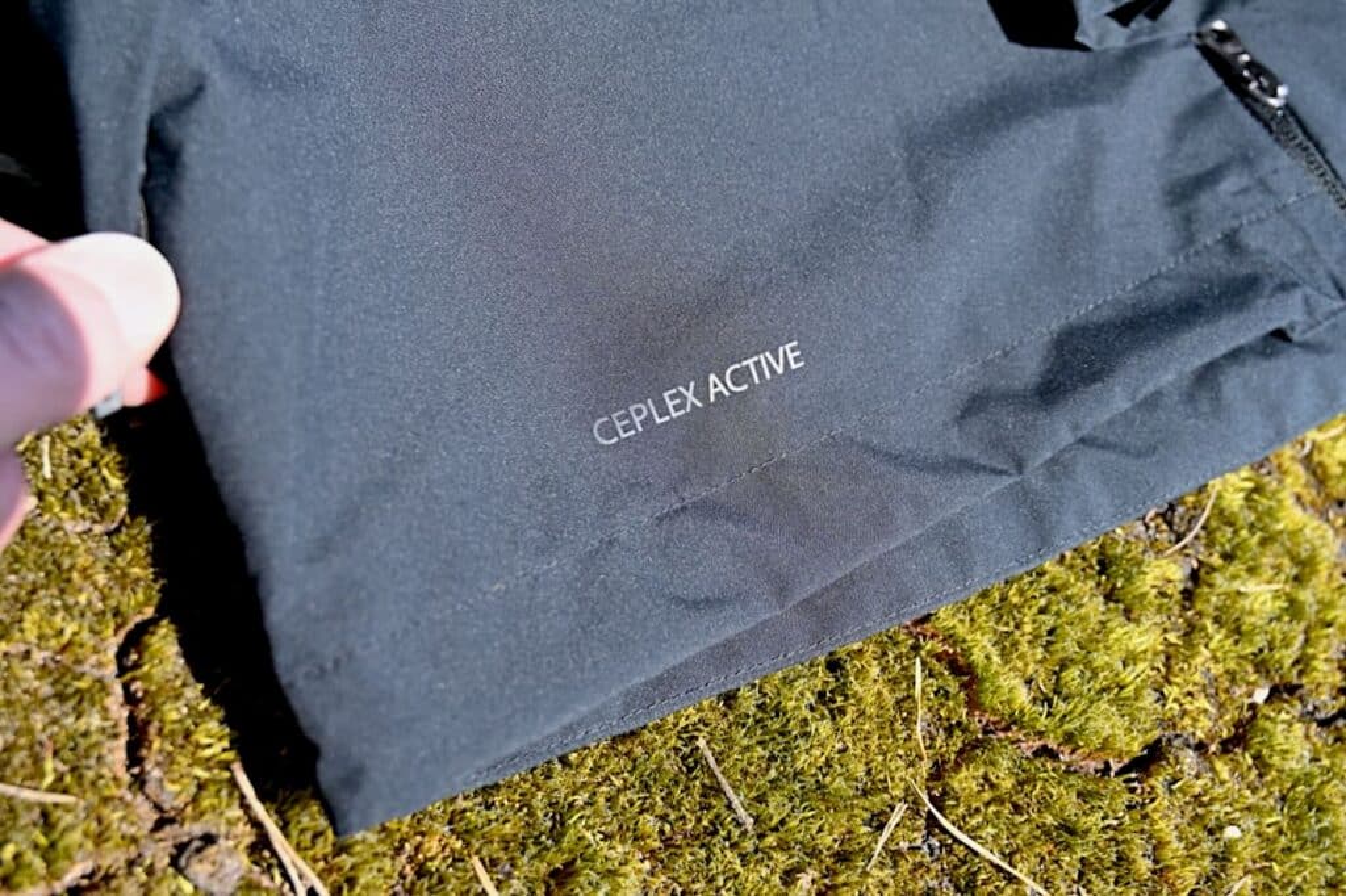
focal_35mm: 34
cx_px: 673
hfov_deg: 55.8
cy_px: 448
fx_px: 1271
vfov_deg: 38.9
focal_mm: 34
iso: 125
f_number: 5.6
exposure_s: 1/250
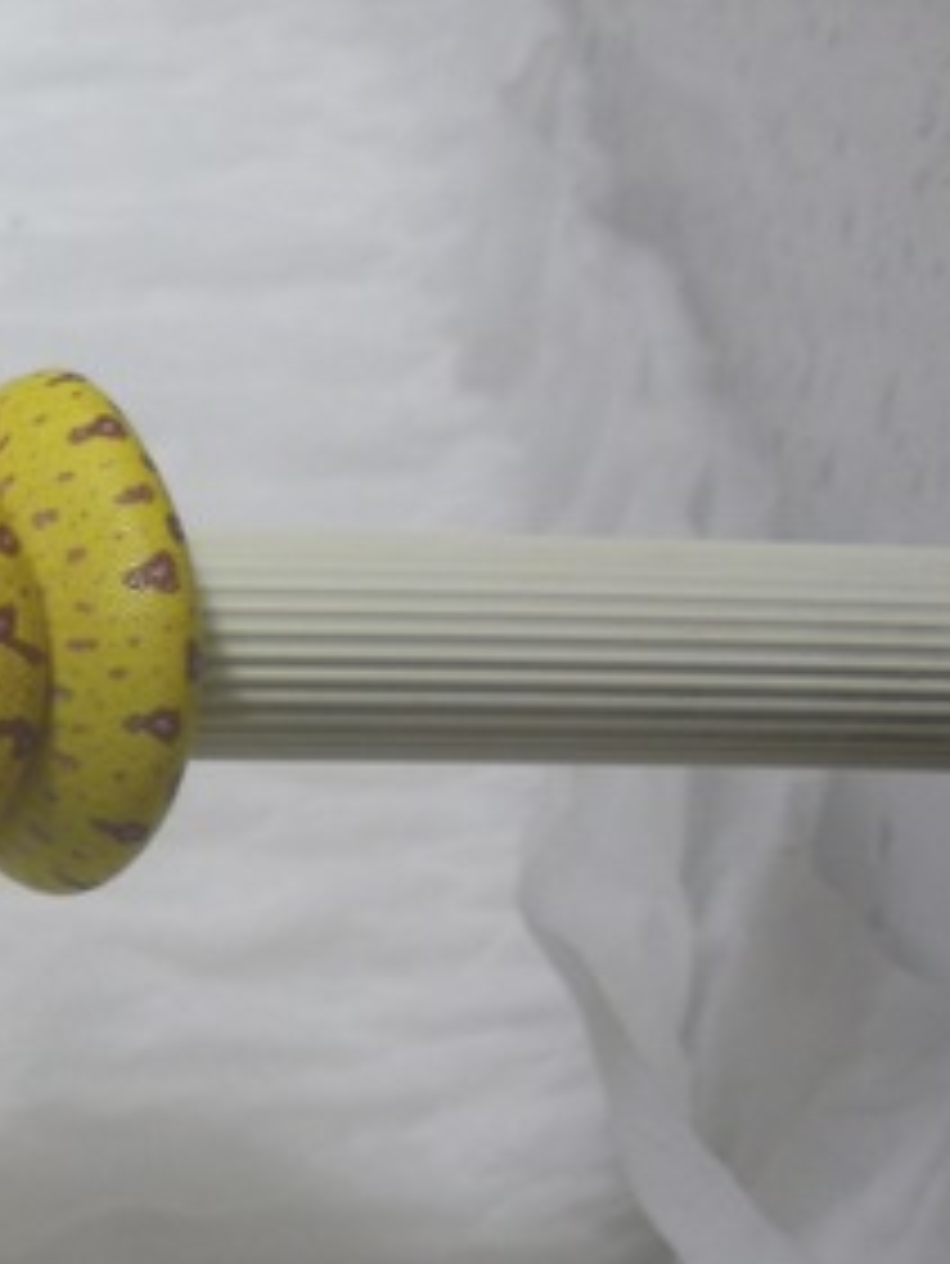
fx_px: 2998
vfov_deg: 23.8
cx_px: -288
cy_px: 544
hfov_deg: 16.9
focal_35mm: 82
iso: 80
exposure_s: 1/50
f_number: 3.5
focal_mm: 6.3
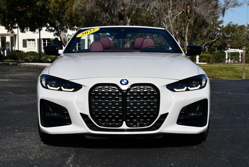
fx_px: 498
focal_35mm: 72
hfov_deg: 28.0
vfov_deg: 19.0
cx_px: 124
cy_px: 84
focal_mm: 36
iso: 100
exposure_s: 1/400
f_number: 10
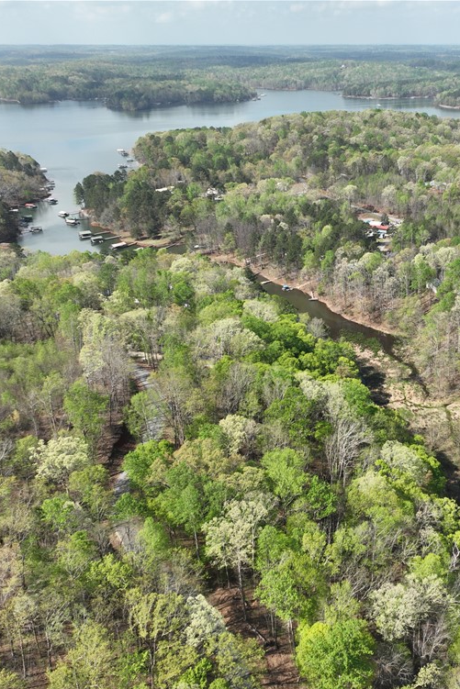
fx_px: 651
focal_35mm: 34
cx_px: 377
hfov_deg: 37.3
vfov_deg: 55.8
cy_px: 351
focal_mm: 12.29
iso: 110
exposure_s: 1/160
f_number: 2.8
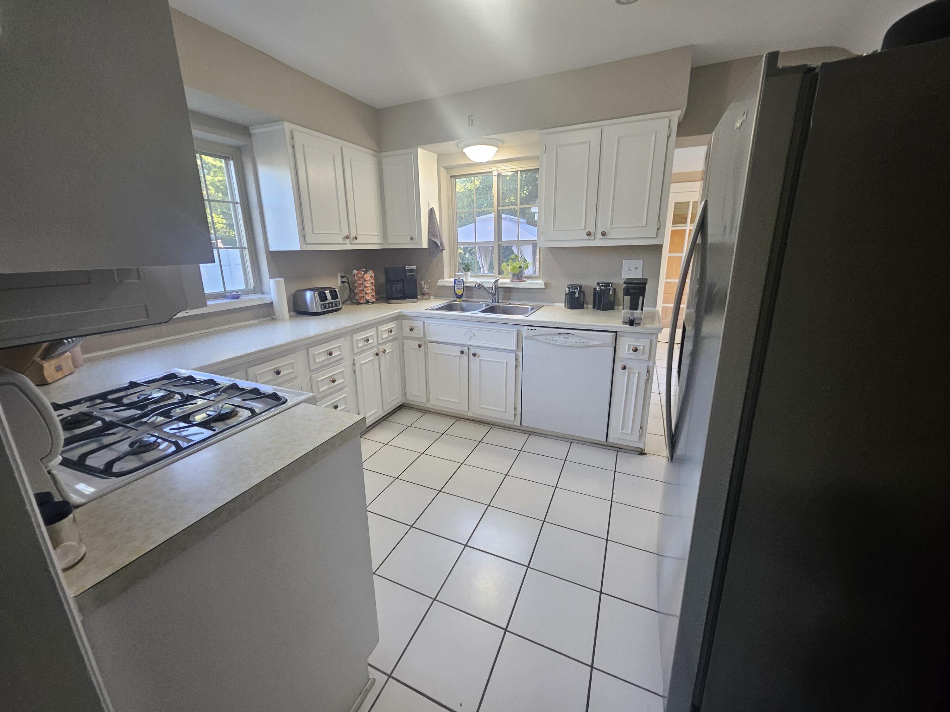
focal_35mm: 13
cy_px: 356
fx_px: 357
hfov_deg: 106.2
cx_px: 475
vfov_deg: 89.9
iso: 160
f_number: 2.2
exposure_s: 1/60
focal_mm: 1.74
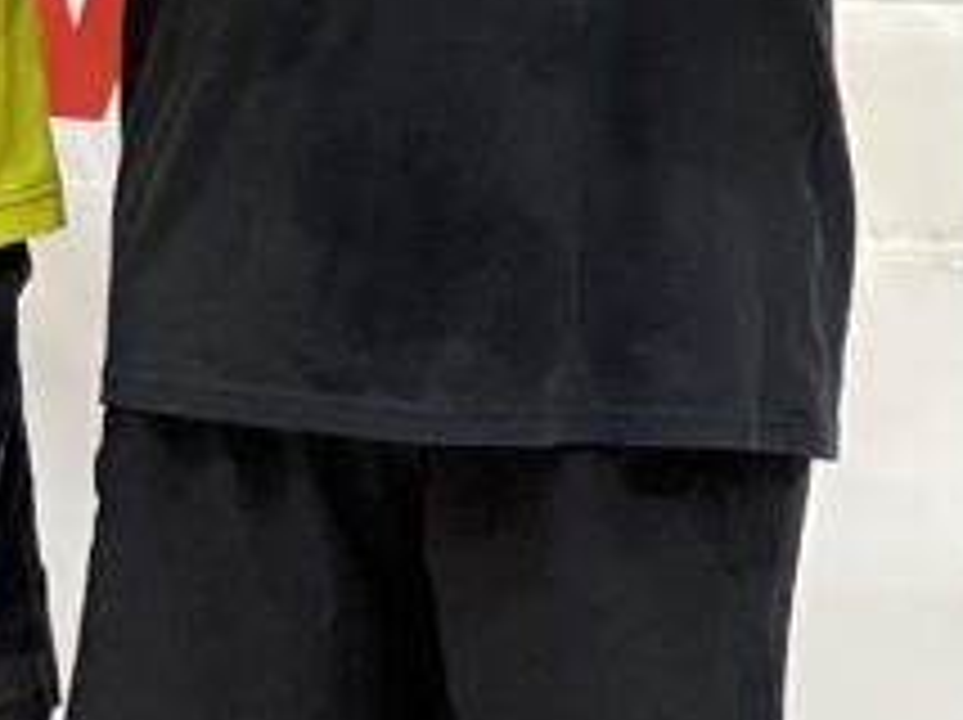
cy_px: -684
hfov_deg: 5.3
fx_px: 10254
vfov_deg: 4.0
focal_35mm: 369
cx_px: -634
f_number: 2.8
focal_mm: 9
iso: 200
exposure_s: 1/33
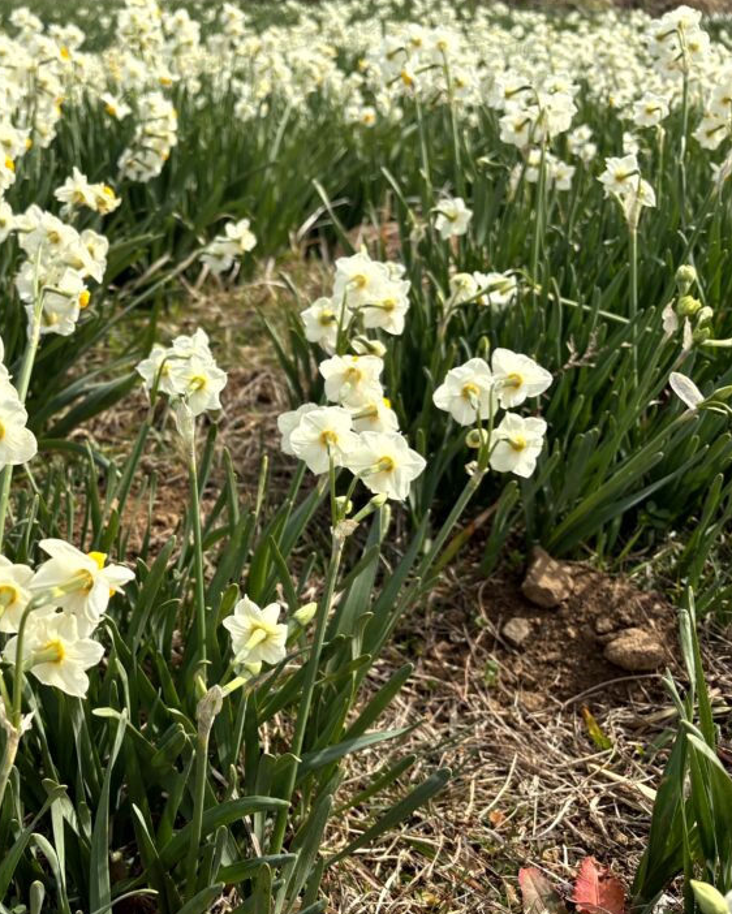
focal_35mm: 37
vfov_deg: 49.1
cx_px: 68
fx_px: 1002
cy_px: 473
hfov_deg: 37.4
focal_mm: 5.96
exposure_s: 1/2075
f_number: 1.6
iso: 50
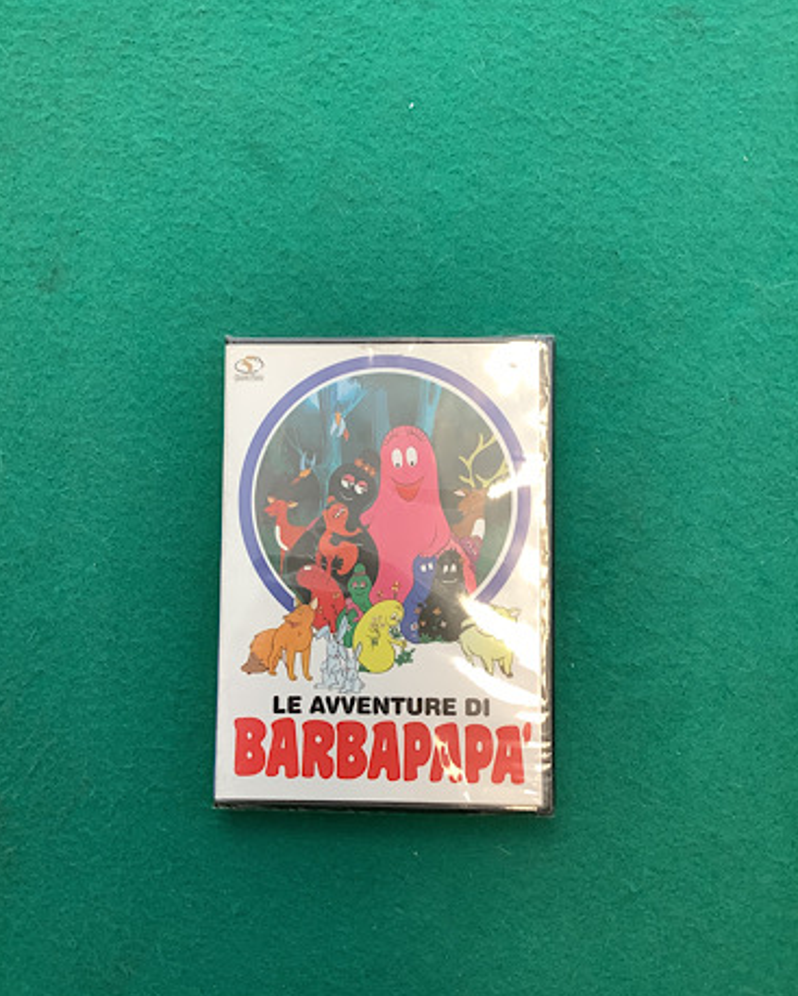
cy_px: 502
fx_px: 973
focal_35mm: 33
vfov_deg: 54.2
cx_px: 397
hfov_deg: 44.6
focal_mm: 3.3
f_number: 2.4
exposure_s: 1/50
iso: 80
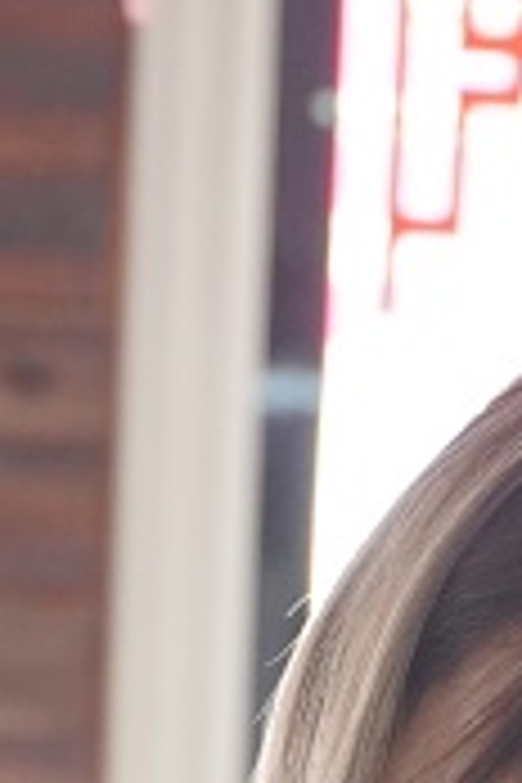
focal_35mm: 608
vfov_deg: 3.4
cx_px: 144
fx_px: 13223
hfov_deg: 2.3
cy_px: 1683
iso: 3200
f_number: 5.6
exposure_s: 1/160
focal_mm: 94
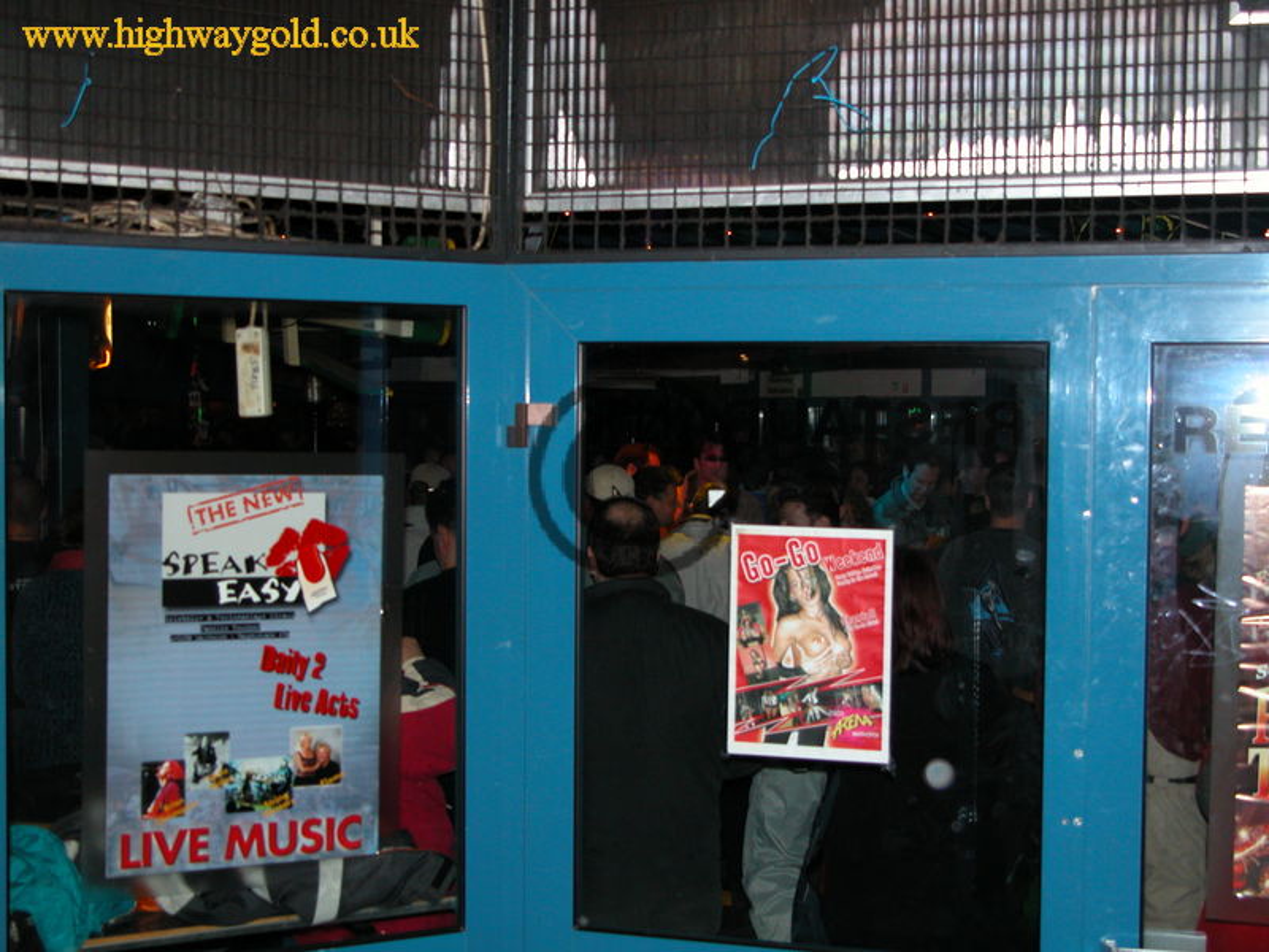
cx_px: 634
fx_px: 1943
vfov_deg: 27.5
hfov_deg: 36.2
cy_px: 476
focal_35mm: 53
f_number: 3.1
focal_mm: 13.7
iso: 200
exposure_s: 1/60
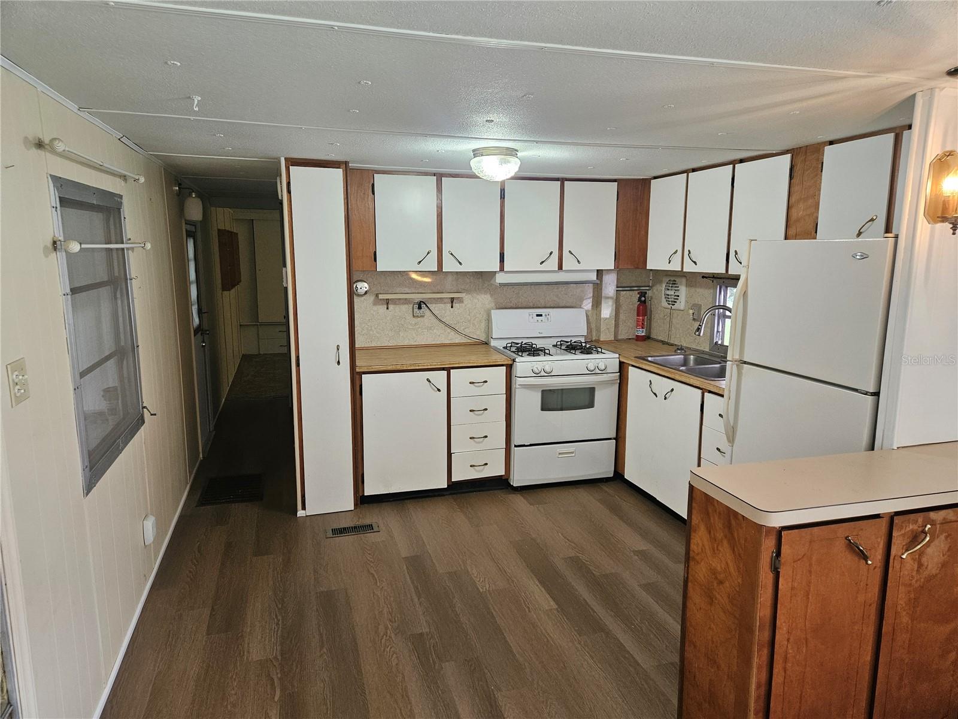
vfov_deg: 58.9
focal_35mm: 23
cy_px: 360
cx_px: 479
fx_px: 637
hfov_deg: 73.9
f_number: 1.8
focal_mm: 5.4
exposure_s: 1/120
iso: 320
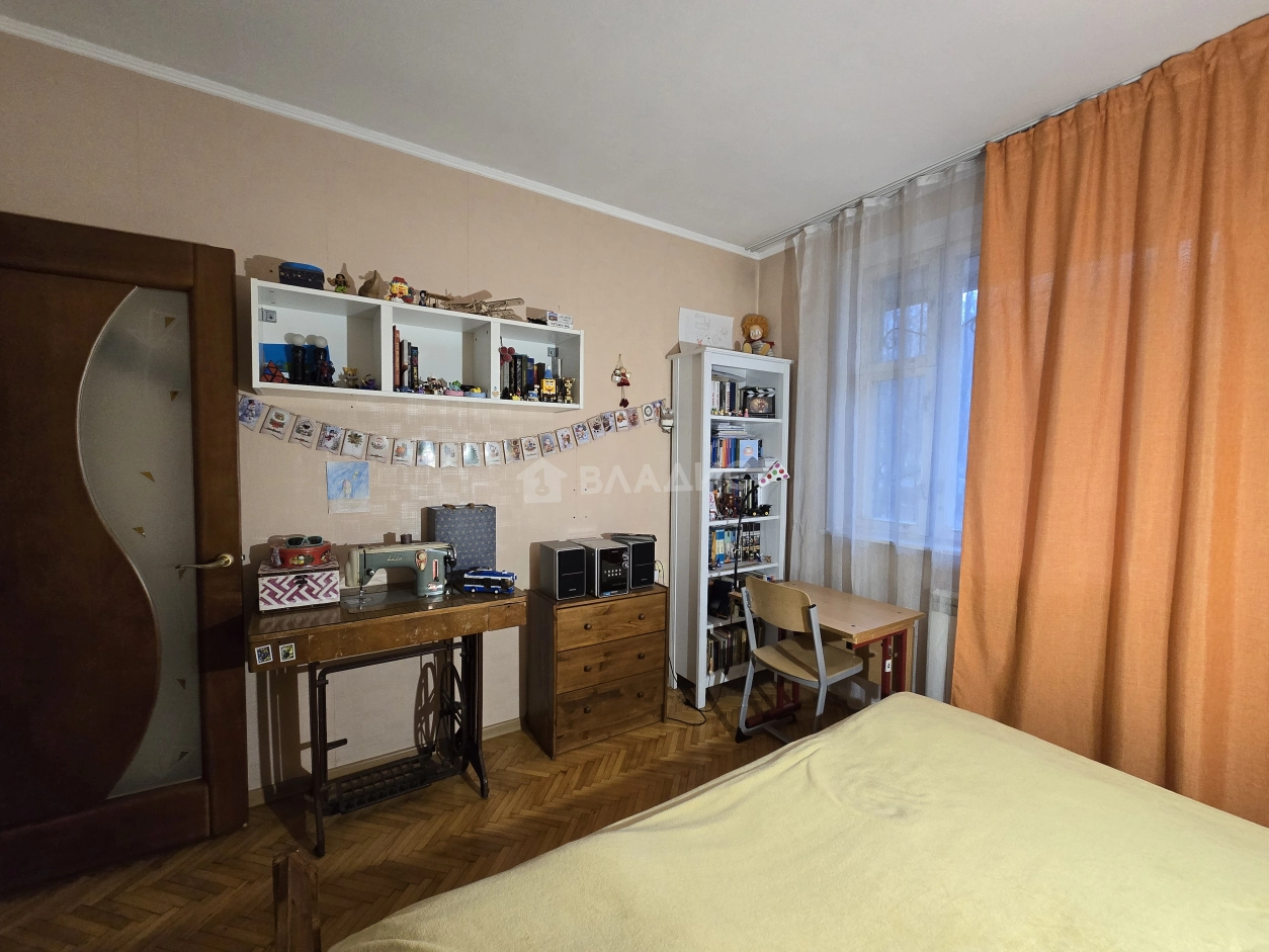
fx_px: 477
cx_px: 634
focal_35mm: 13
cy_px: 476
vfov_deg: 89.9
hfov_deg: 106.2
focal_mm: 2.2
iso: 500
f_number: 2.2
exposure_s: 1/50
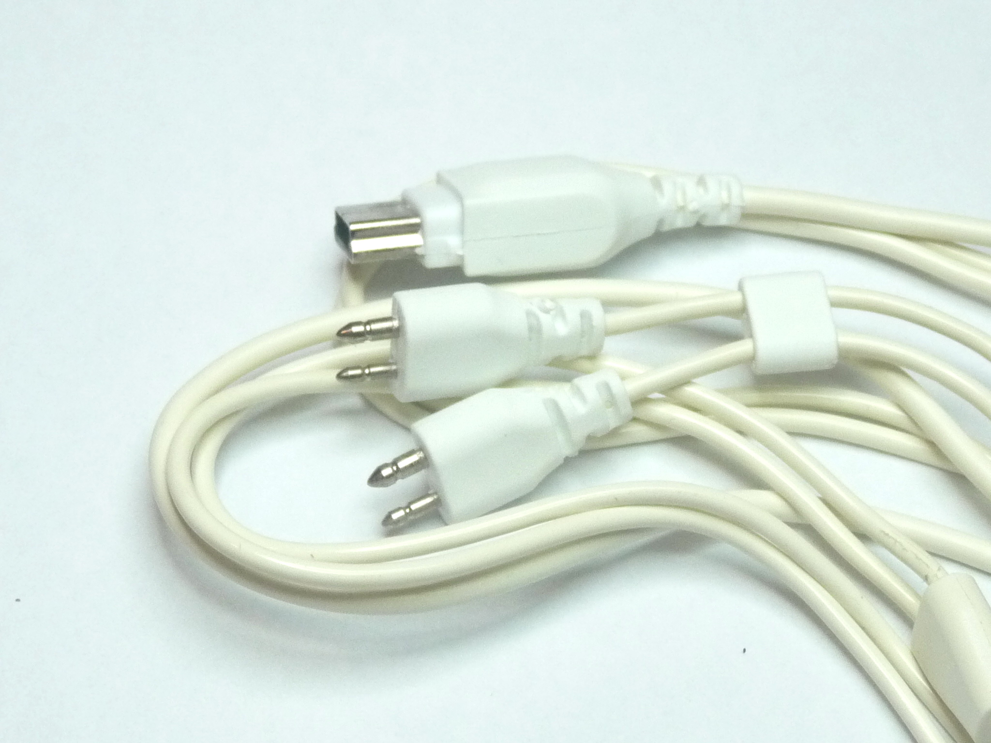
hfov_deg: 21.3
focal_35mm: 92
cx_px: 496
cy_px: 372
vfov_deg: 16.1
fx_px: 2634
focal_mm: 9.3
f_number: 4.3
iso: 250
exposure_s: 1/40
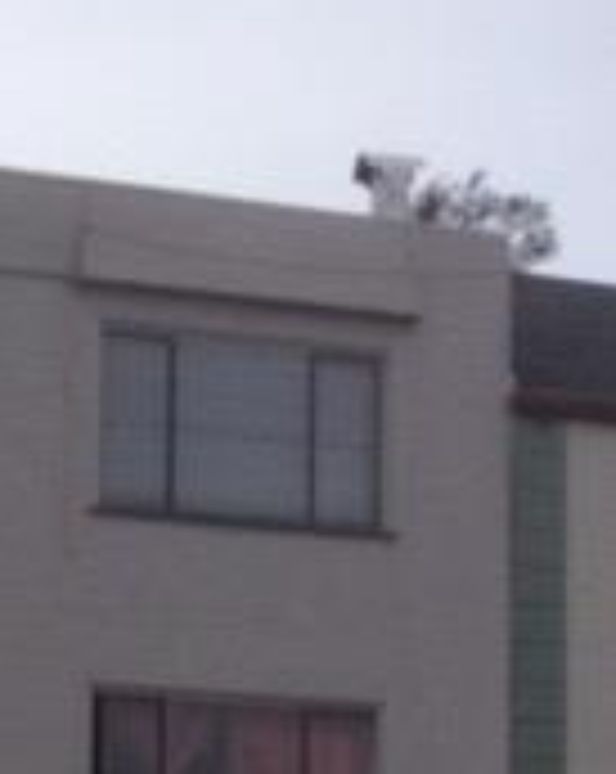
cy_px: 1174
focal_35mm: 120
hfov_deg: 11.9
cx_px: -445
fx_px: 2742
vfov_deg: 14.9
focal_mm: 3.3
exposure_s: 1/2488
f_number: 2.4
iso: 32
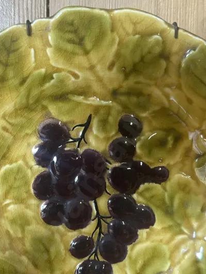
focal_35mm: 46
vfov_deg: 40.9
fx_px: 365
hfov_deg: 31.5
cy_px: 172
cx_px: 99
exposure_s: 1/50
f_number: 1.78
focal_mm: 6.86
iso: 160
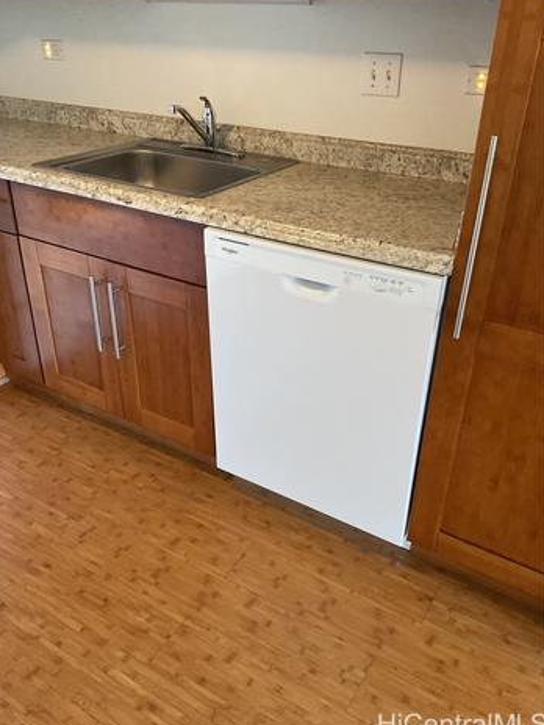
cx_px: 266
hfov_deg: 46.8
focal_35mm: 30
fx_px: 629
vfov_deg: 60.0
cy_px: 359
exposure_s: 1/60
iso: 200
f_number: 1.8
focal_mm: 3
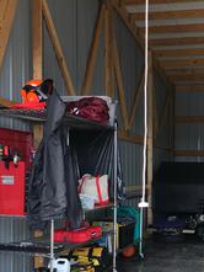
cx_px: 177
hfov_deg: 25.0
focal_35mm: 57
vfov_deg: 33.4
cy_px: 186
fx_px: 447
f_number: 1.8
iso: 20
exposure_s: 1/346
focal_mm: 3.99
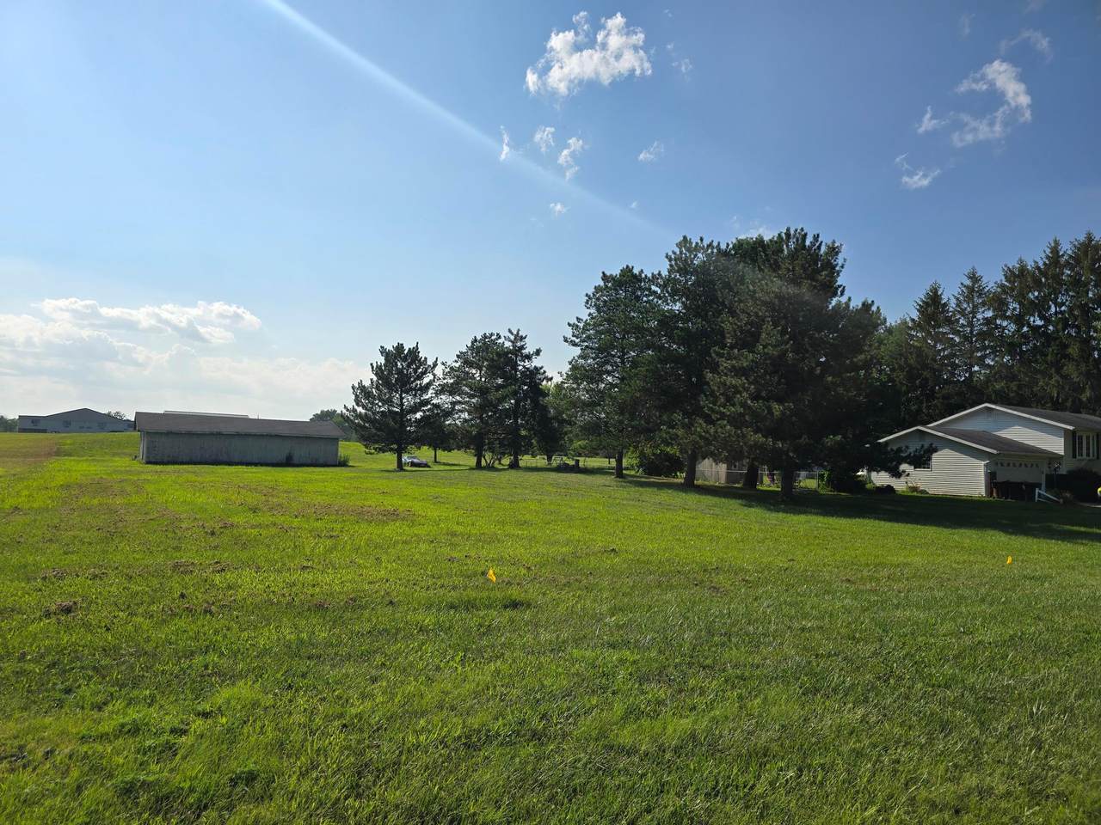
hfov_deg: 73.9
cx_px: 550
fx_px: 732
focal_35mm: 23
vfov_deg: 58.9
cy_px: 412
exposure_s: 1/1358
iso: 12
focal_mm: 6.3
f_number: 1.7
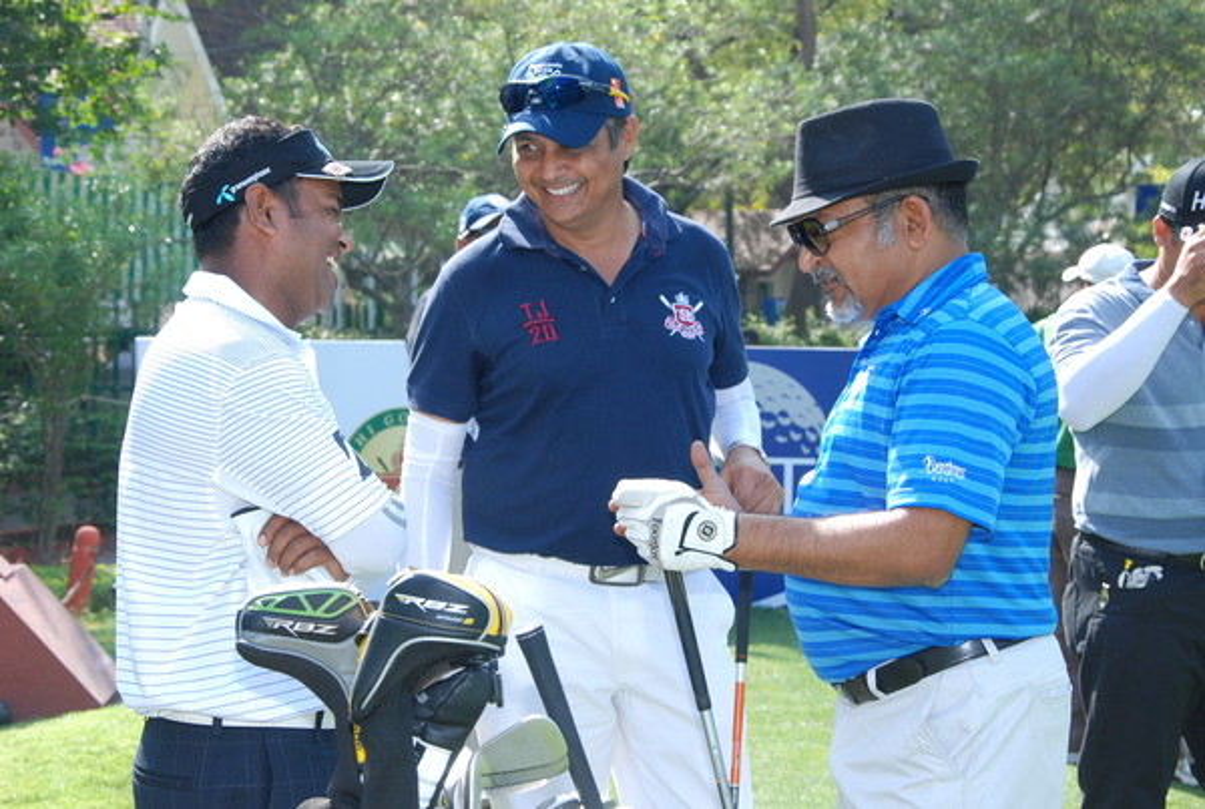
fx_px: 2415
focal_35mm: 72
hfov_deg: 28.0
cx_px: 602
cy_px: 404
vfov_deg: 19.0
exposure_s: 1/160
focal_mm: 48
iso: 320
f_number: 8
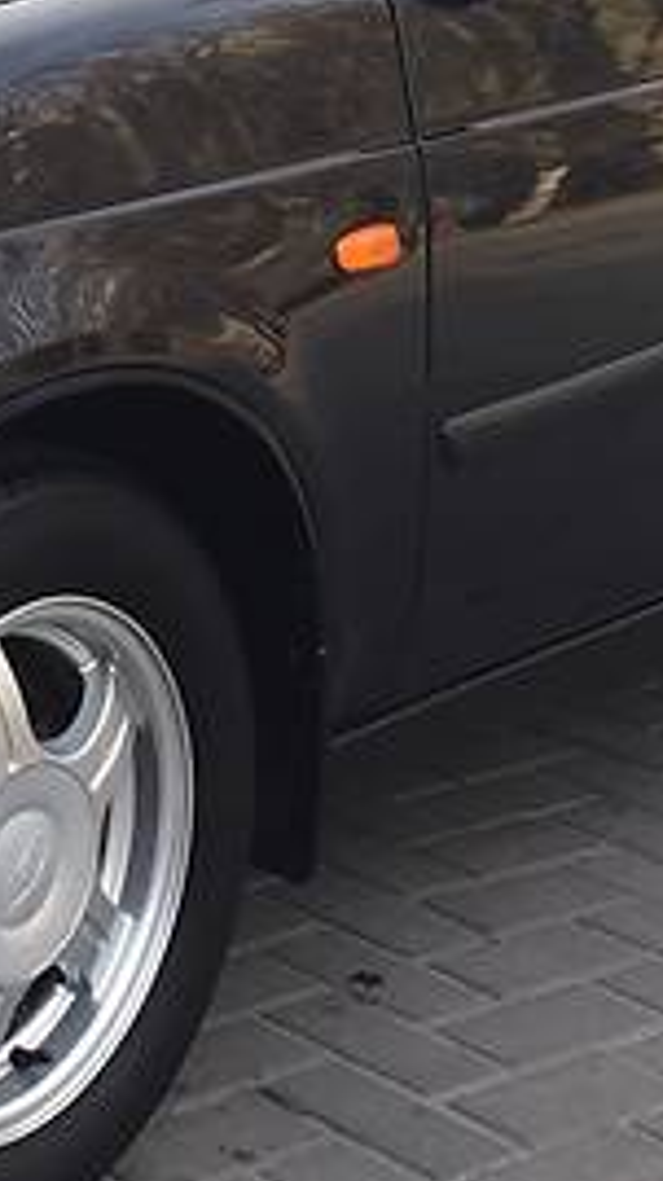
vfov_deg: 22.0
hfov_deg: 12.4
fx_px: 2942
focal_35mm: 94
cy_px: 40
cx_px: -237
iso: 32
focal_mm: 4.2
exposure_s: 1/102
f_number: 2.2
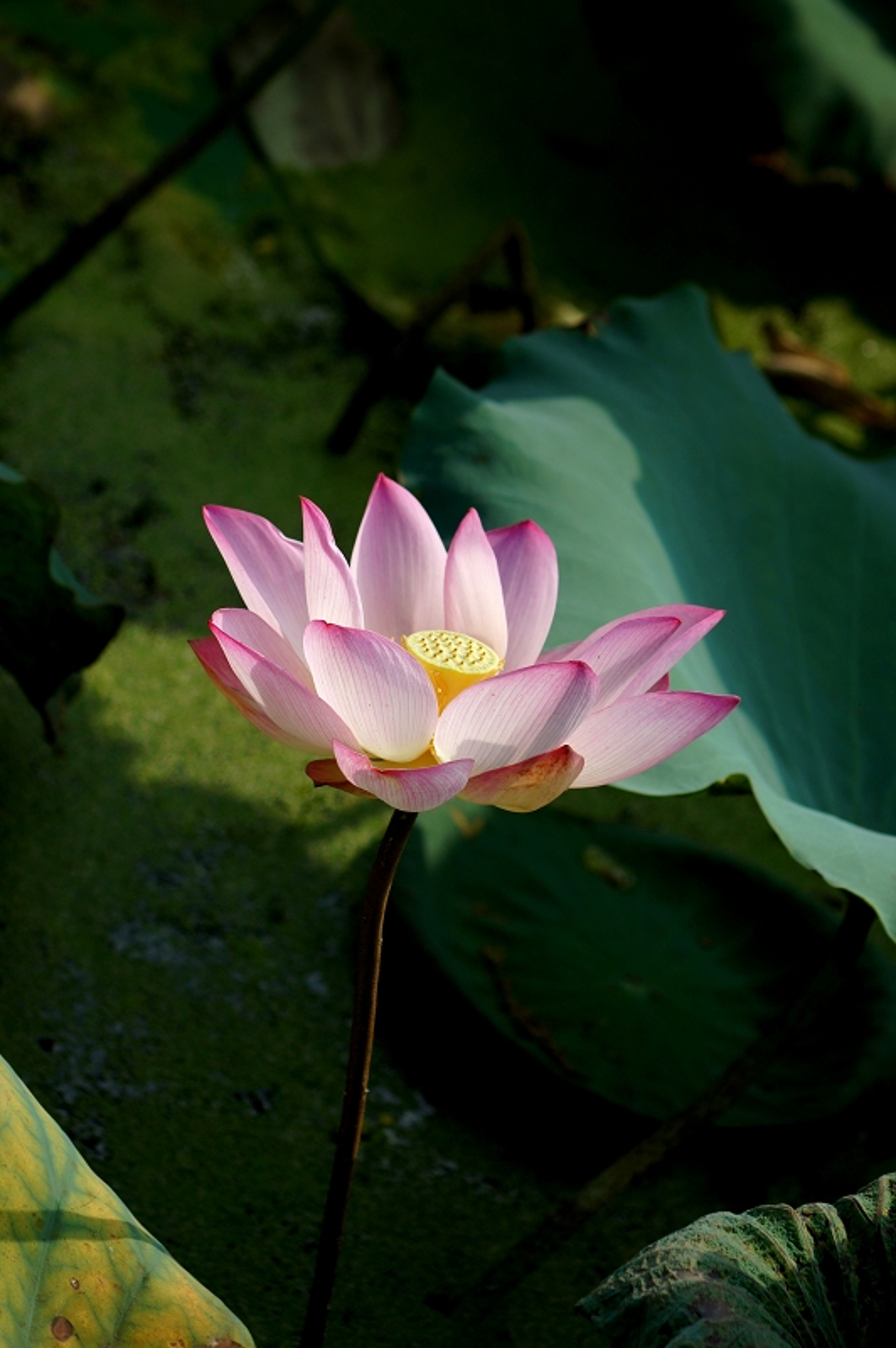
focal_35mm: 165
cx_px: 448
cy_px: 674
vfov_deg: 12.5
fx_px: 6170
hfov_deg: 8.3
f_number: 5
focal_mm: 110
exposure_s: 1/1000
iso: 200
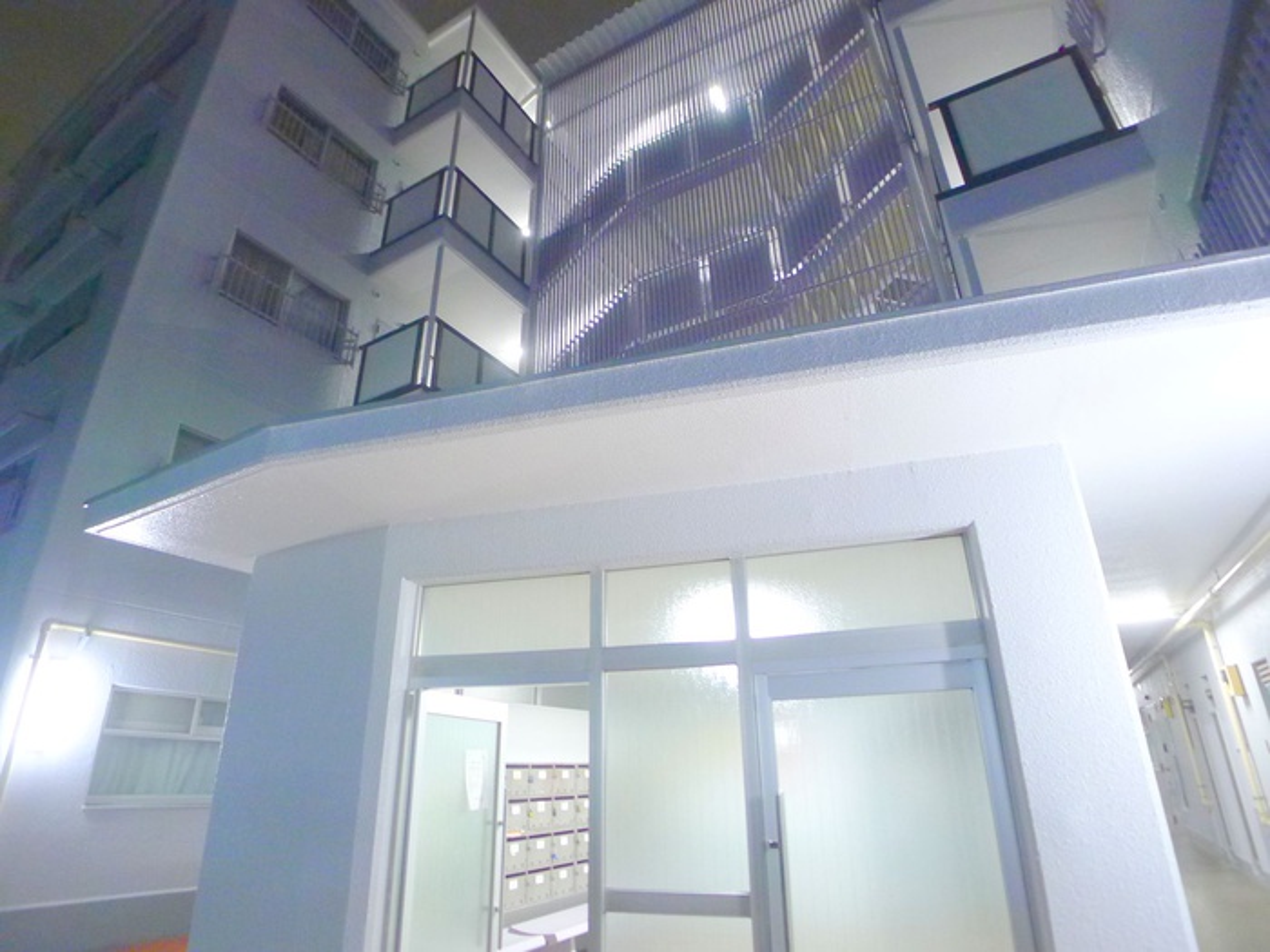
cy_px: 476
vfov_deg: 56.8
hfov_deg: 71.6
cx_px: 635
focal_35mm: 24
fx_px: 881
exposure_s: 1/10
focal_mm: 5.1
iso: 400
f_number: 2
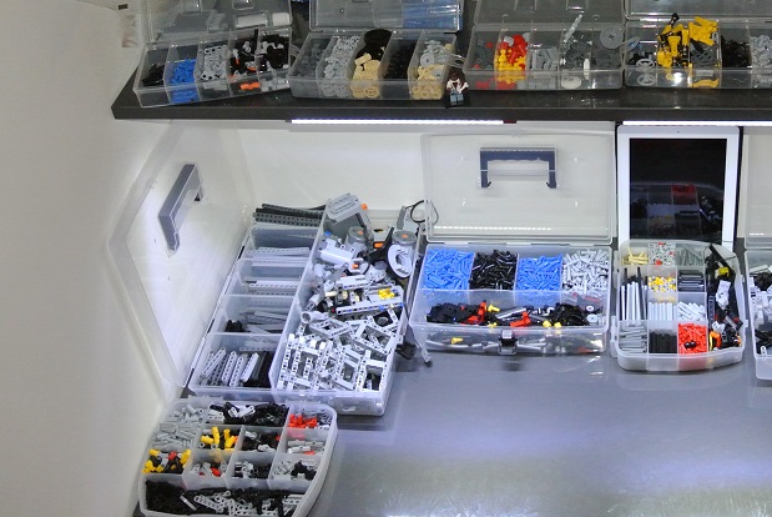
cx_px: 579
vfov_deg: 28.0
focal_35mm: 48
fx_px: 1030
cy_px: 175
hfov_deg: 39.9
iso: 1400
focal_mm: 11
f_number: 3.5
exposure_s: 1/60
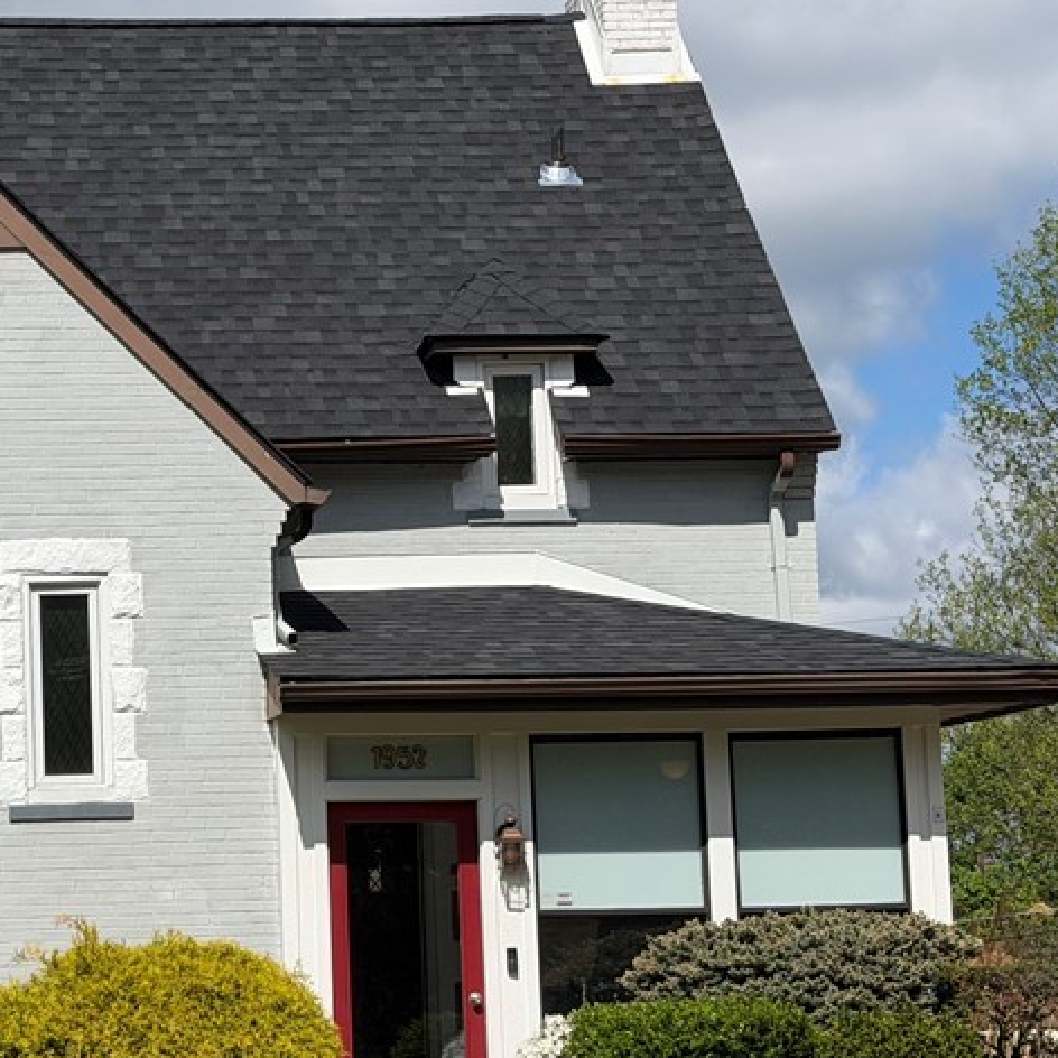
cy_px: 643
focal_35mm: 92
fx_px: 3181
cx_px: 117
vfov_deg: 18.9
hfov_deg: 18.6
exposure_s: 1/9901
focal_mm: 6.76
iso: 64
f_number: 1.78
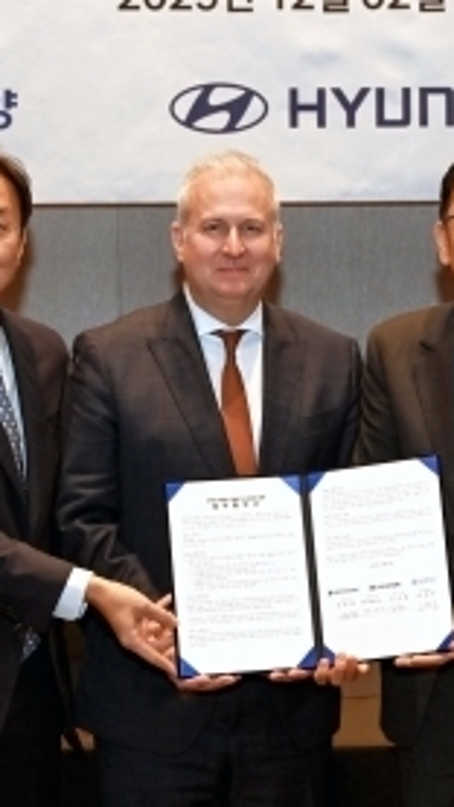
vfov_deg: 18.8
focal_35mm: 113
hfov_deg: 10.7
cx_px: 300
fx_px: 2416
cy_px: 220
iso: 1600
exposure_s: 1/80
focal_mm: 44
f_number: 4.5
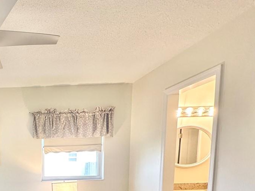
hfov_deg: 46.0
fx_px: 243
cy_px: 195
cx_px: -3
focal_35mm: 33
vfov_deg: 37.8
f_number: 2.2
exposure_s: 1/120
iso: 160
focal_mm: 2.22
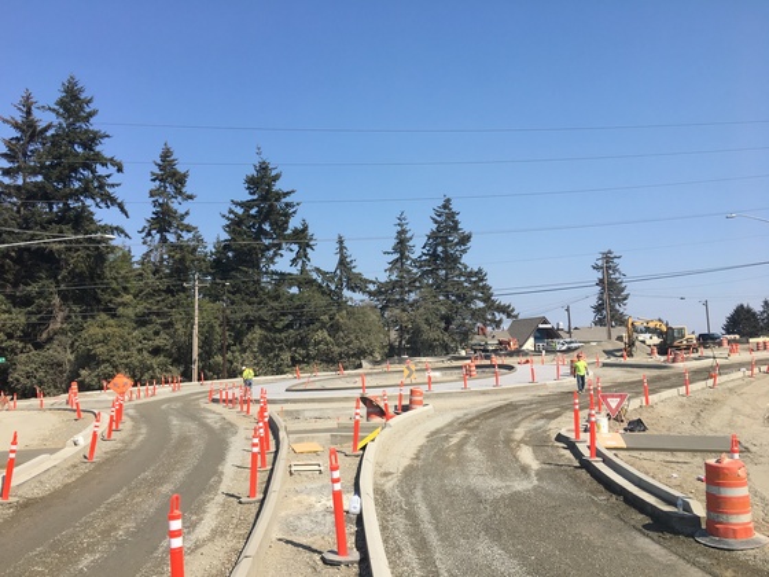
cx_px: 384
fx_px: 644
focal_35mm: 29
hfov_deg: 61.7
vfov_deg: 48.2
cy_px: 288
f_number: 2.2
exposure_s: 1/1603
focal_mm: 4.15
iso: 25
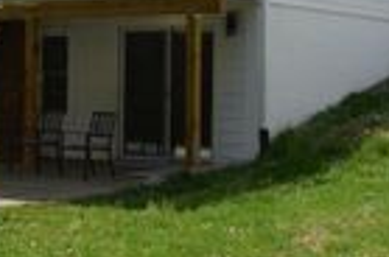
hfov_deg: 21.1
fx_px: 1046
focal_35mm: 97
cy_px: 63
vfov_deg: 14.0
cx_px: 165
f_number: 8
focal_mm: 18
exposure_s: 1/250
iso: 100
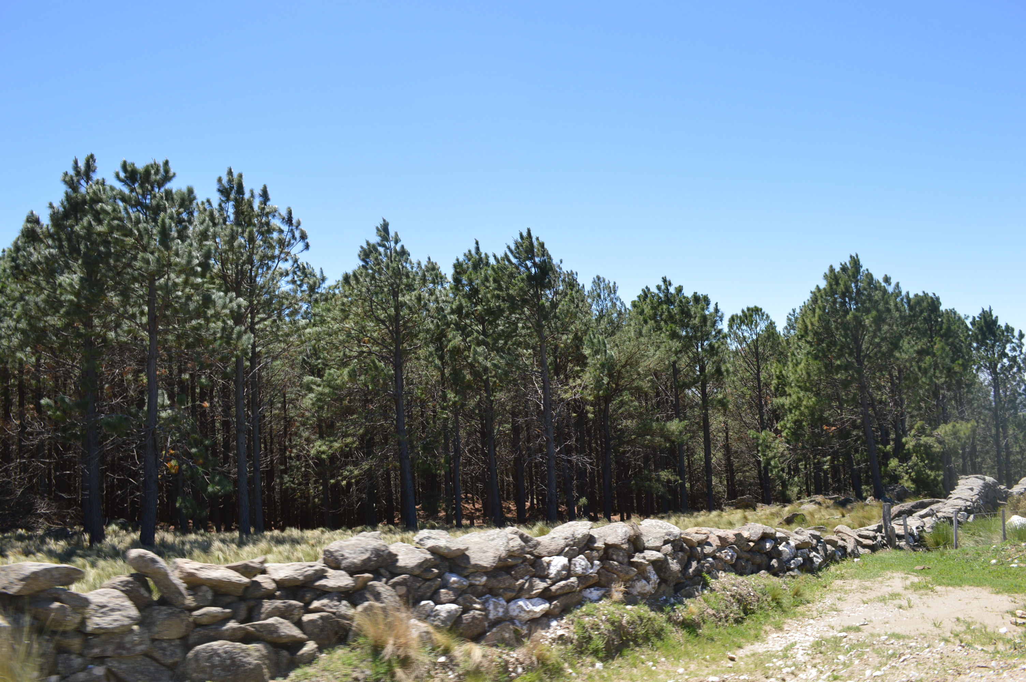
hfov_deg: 67.4
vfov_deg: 47.8
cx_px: 513
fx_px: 769
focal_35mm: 27
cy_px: 341
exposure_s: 1/200
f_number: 7.1
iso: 100
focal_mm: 18
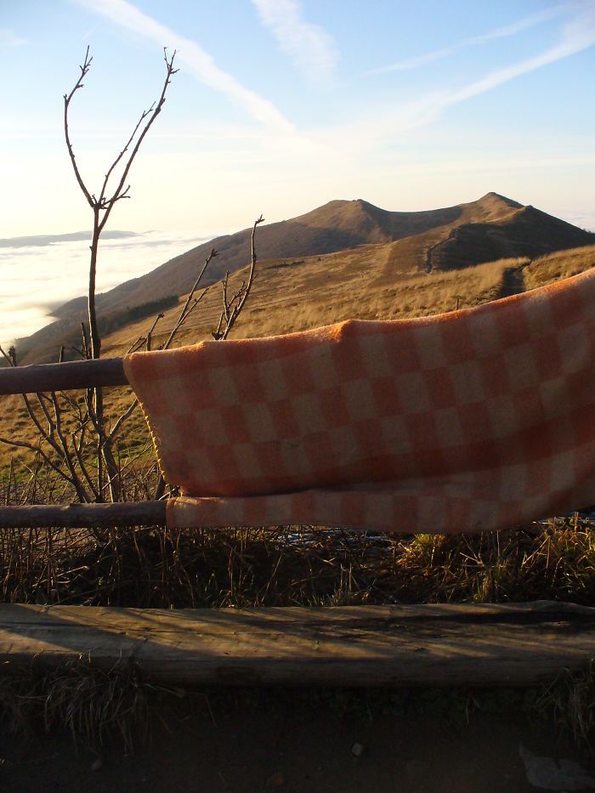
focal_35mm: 37
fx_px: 848
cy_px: 396
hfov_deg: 38.7
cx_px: 298
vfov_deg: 50.1
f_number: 5.6
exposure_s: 1/400
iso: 200
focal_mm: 6.1
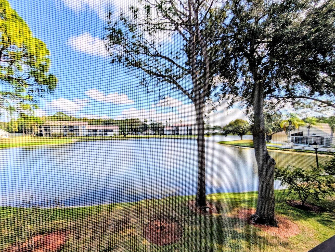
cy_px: 137
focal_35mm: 14
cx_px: 155
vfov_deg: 85.6
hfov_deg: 101.8
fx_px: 136
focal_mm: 2.02
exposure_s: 1/1828
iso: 54
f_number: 1.7
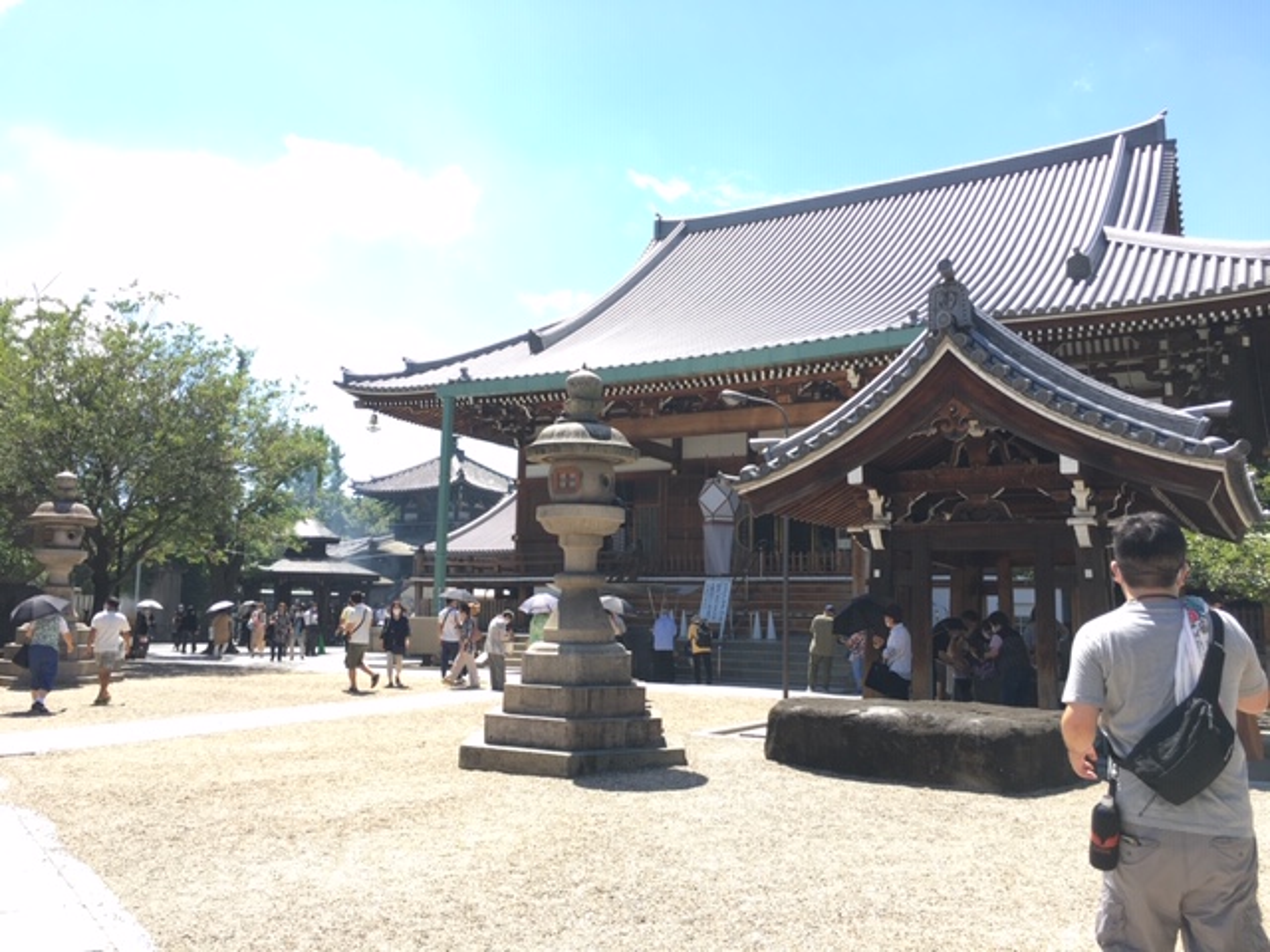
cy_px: 476
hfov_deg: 61.7
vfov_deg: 48.2
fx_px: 1064
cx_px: 635
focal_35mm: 29
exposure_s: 1/496
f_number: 2.2
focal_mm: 4.15
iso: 25
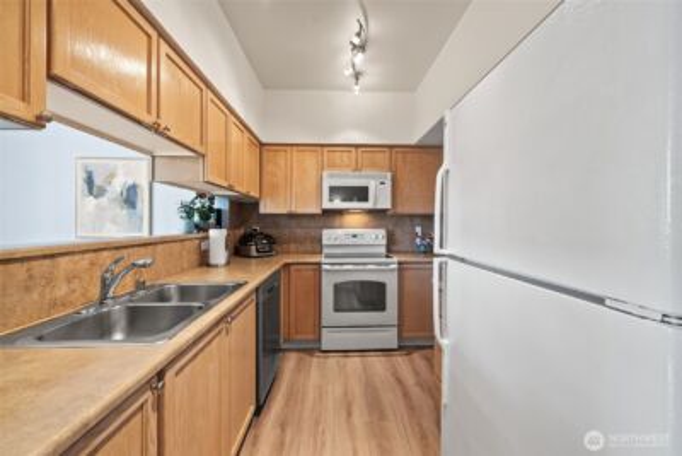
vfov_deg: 81.3
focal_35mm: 14
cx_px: 341
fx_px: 265
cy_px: 228
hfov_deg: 104.2
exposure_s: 1/2
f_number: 8
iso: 250
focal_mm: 14
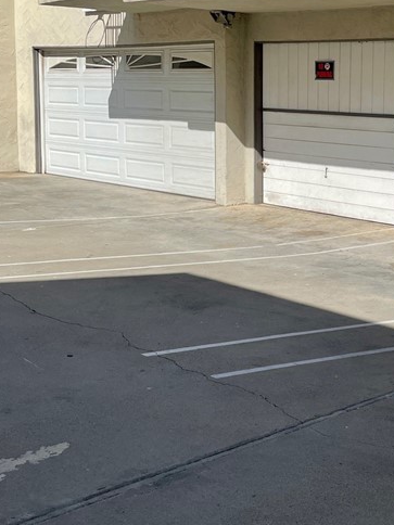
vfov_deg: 34.7
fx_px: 835
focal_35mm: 55
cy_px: 195
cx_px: 357
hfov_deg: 25.7
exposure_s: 1/6135
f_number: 1.6
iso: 32
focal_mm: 4.2
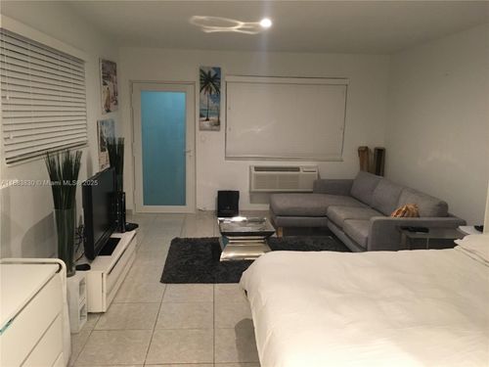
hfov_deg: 61.7
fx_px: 410
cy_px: 184
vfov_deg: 48.2
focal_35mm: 29
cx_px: 244
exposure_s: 1/24
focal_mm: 4.15
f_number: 2.2
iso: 200
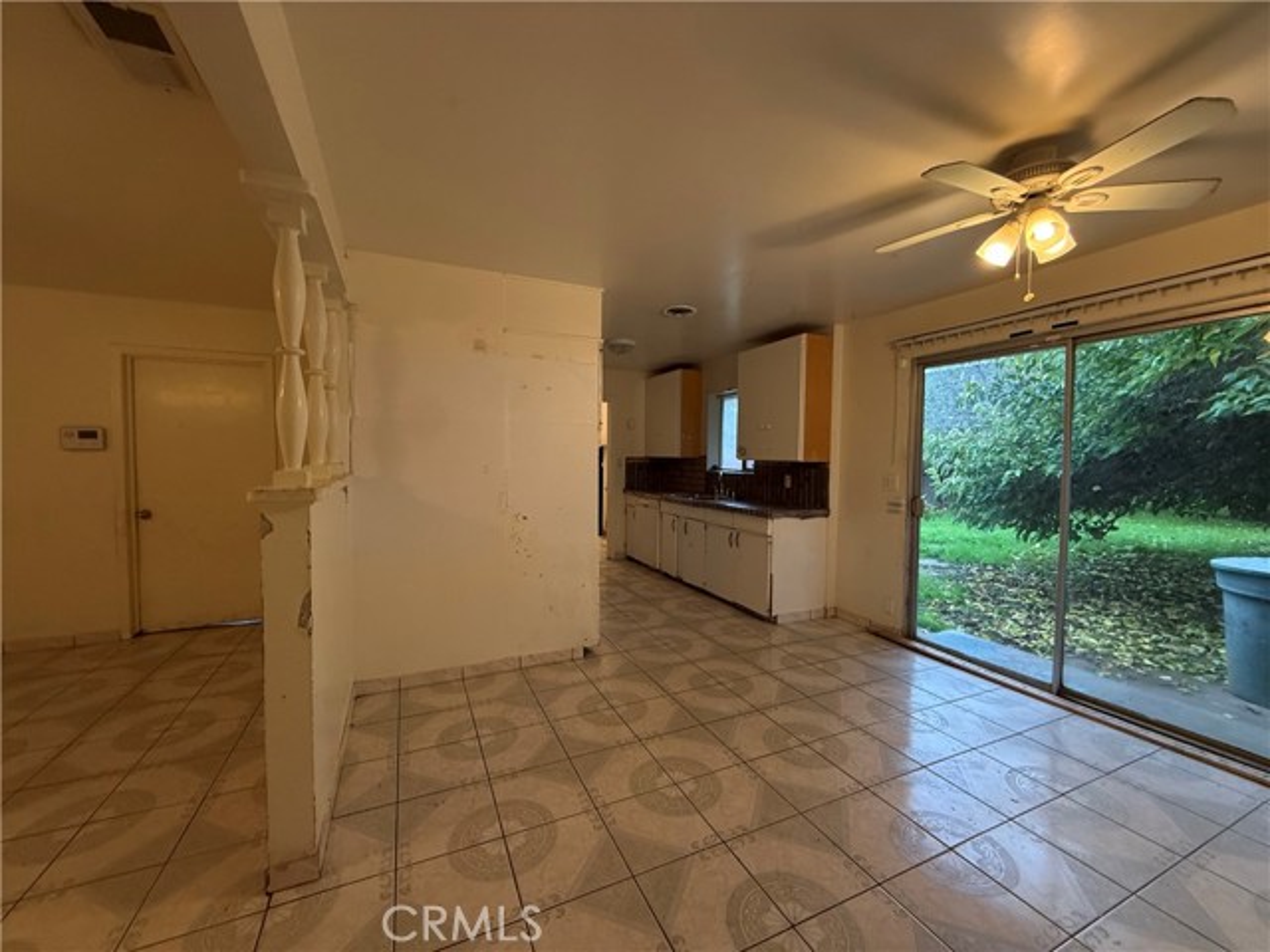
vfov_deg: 85.7
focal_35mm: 14
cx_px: 635
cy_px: 476
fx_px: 514
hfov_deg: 102.1
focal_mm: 2.22
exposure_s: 1/120
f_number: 2.2
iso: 320
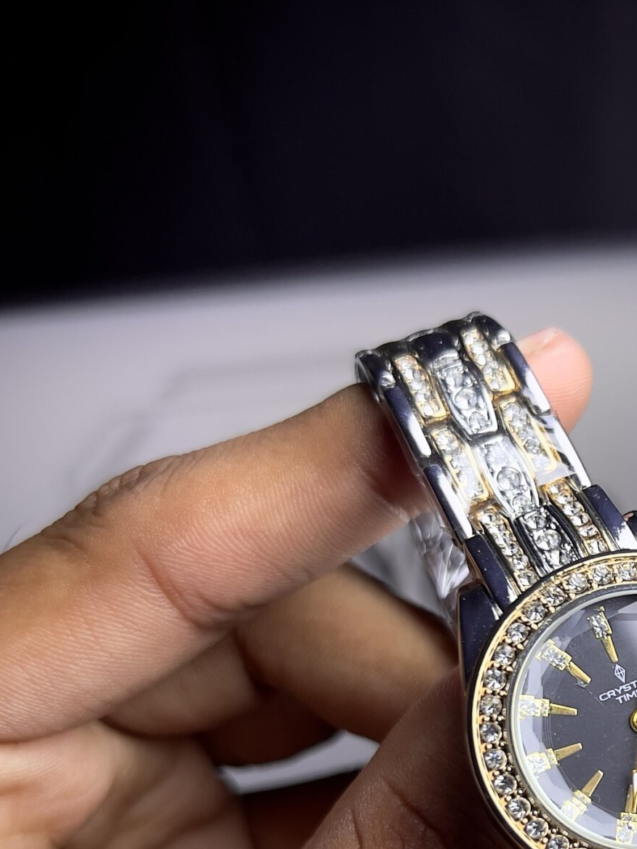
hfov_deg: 24.2
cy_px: 683
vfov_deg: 32.8
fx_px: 1399
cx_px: 679
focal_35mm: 57
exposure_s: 1/389
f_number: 1.5
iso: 50
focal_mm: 5.7
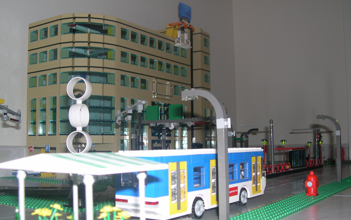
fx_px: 402
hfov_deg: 47.2
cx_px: 168
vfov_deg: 30.5
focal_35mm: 42
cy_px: 119
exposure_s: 1/60
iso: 100
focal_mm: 8
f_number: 2.8
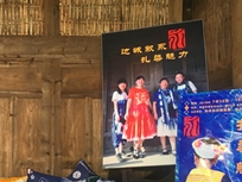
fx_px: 496
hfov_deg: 25.7
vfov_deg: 20.7
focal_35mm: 71
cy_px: 116
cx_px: -11
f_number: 2.2
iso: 64
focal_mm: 4.15
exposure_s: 1/17
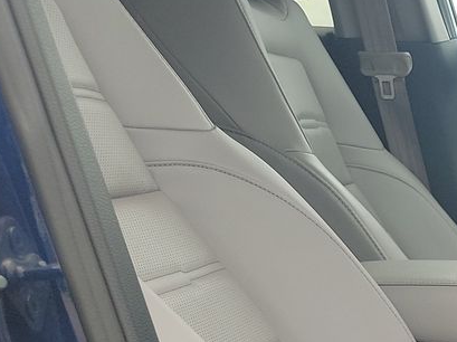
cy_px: 460
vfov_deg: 14.9
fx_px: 1240
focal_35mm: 94
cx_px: 825
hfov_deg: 17.1
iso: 52
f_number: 1.8
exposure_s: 1/119
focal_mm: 6.7
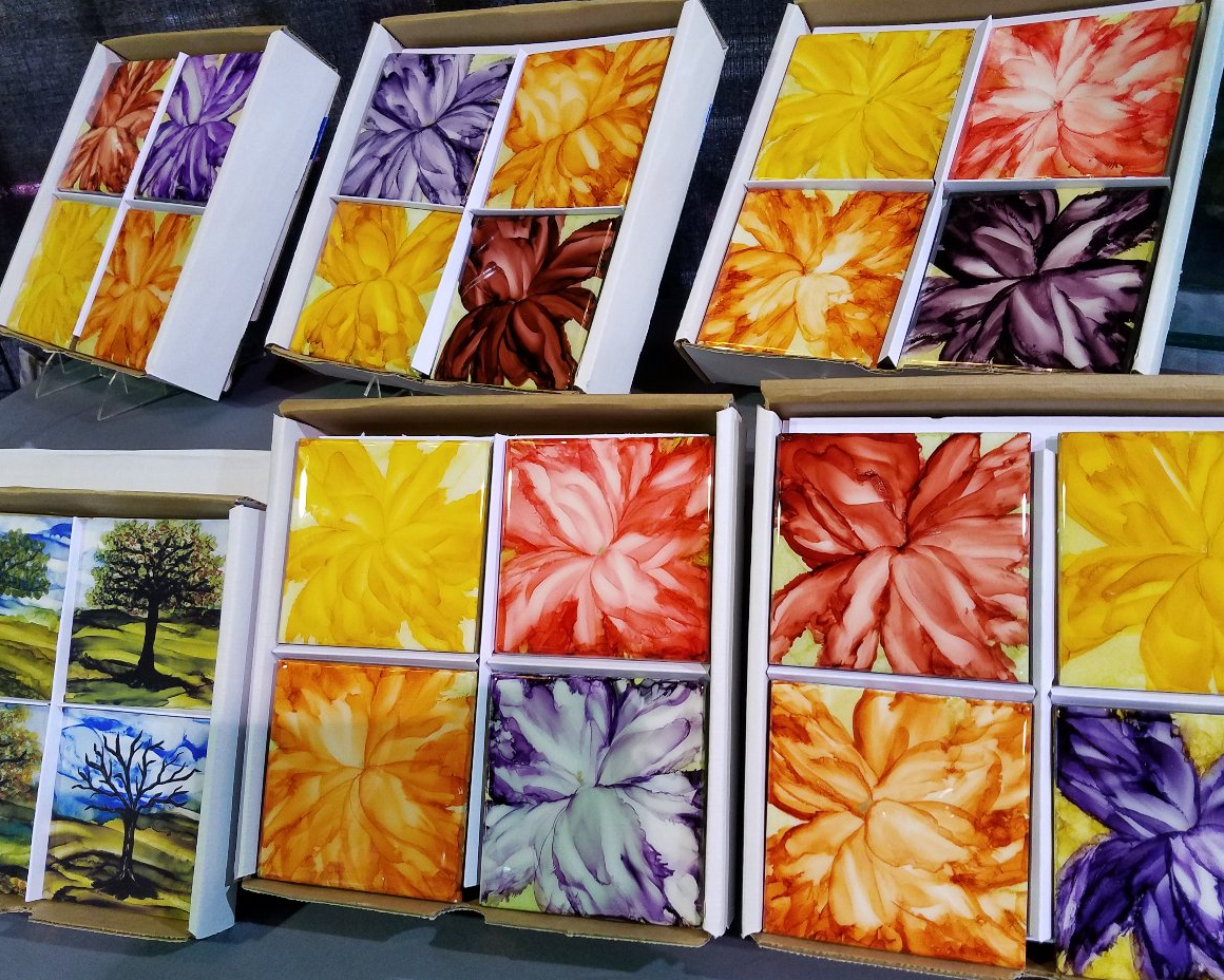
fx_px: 1014
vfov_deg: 51.5
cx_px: 597
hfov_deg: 62.2
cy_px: 482
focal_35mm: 28
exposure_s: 1/30
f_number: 1.7
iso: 160
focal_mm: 4.2
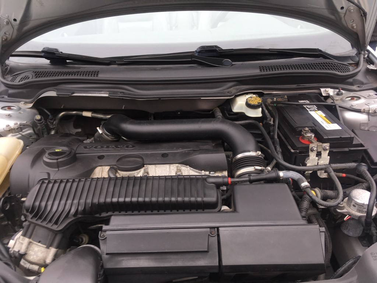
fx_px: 316
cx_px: 188
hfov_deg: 61.7
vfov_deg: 48.2
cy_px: 142
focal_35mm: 29
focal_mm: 4.15
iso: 25
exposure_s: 1/130
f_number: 2.2
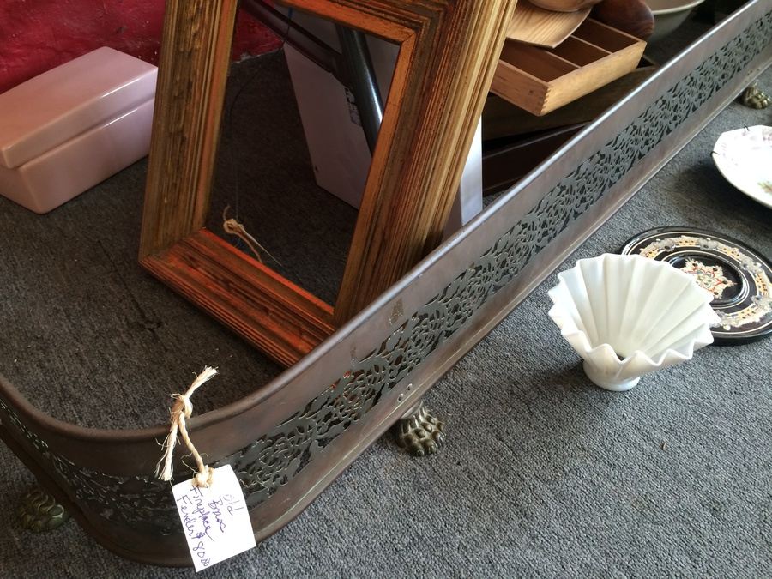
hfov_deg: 60.0
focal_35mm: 30
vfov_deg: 46.8
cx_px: 386
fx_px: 669
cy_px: 290
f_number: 2.2
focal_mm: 4.12
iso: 80
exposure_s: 1/30
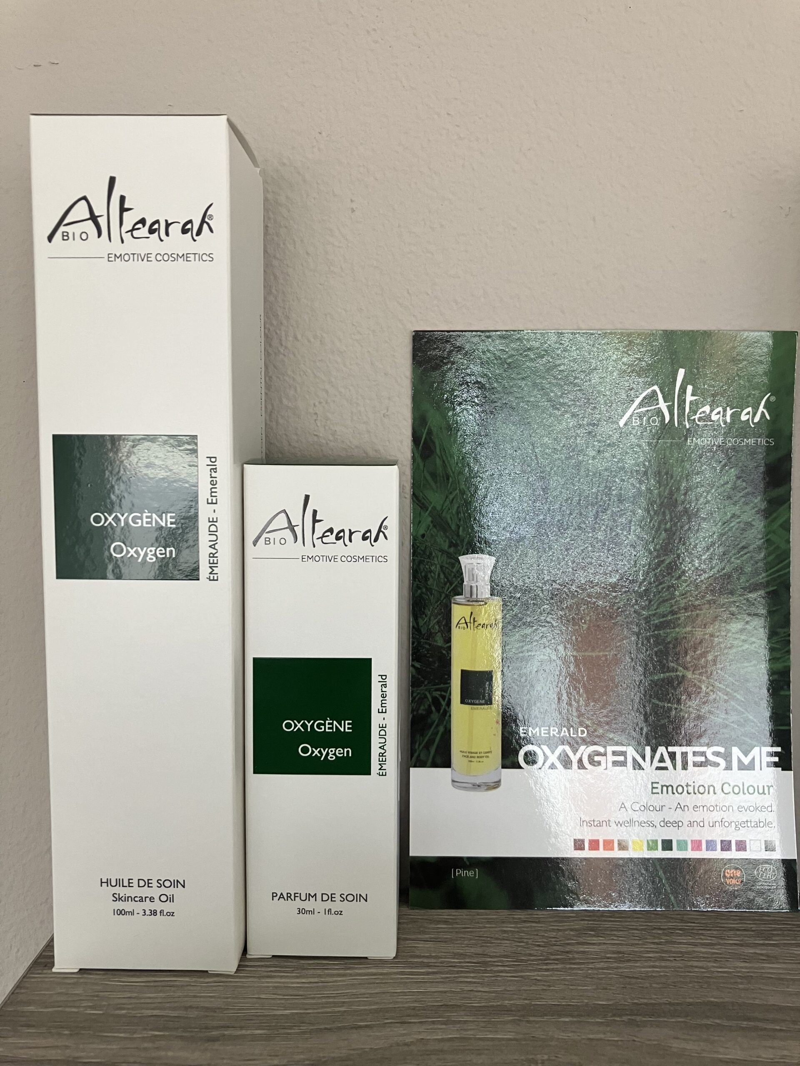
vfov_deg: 63.4
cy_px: 533
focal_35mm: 28
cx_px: 400
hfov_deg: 49.7
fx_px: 863
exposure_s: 1/60
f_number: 1.8
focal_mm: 3.99
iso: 100
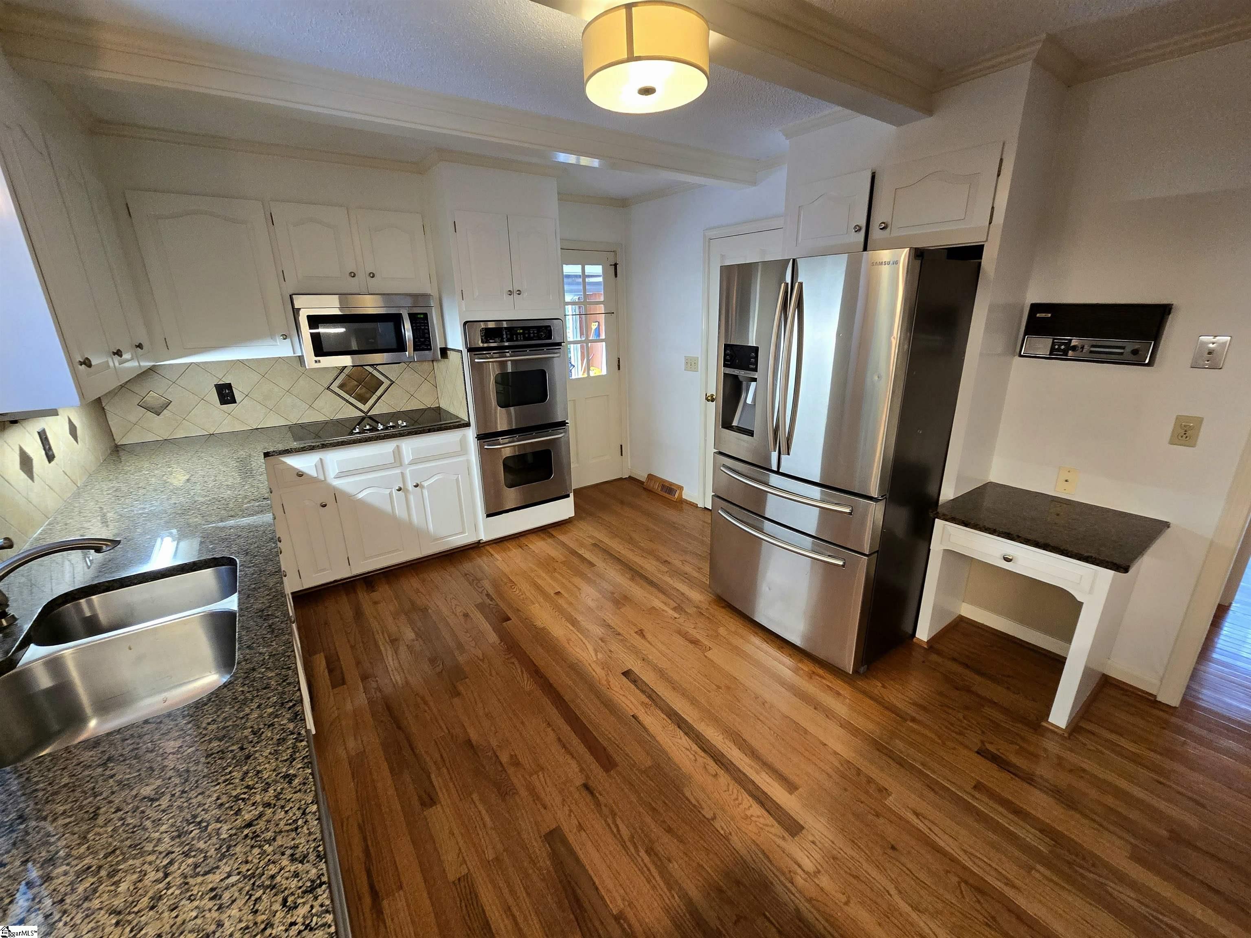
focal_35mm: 13
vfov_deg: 89.9
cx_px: 626
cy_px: 469
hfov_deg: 106.2
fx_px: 470
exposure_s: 1/60.2
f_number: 2.2
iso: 200
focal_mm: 2.2
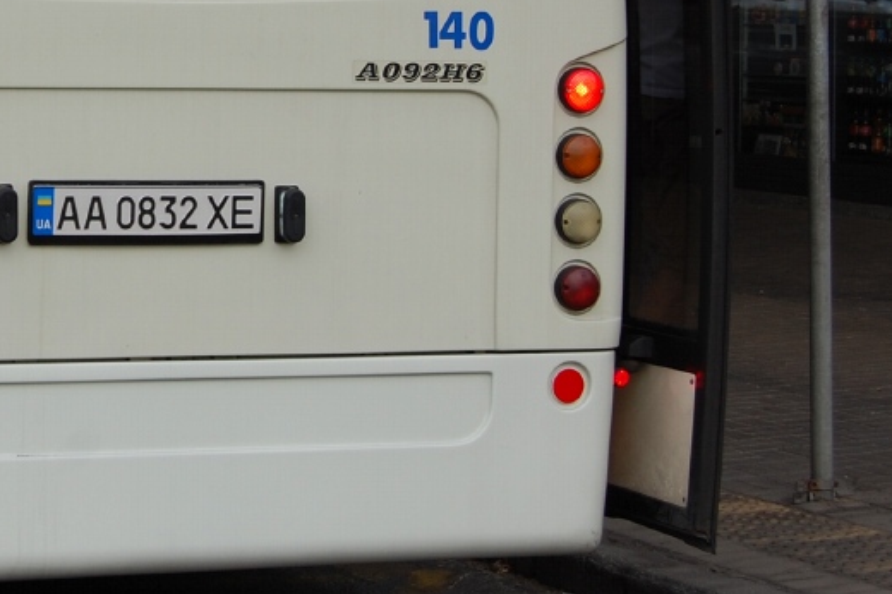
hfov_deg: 15.3
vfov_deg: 10.3
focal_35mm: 131
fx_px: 3250
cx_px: 0
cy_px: 0
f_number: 6.3
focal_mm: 35
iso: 200
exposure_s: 1/160
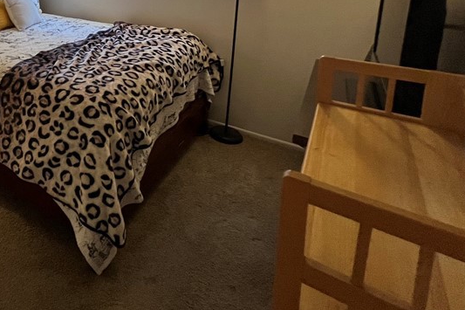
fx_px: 336
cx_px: 38
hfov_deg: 58.3
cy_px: -3
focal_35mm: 26
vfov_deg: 42.4
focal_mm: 1.57
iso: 320
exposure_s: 1/60
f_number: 1.8
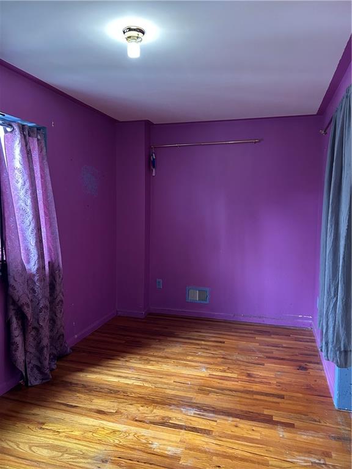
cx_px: 176
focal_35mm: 26
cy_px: 234
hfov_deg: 53.1
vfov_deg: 67.3
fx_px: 353
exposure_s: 1/60
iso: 320
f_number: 1.5
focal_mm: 5.7
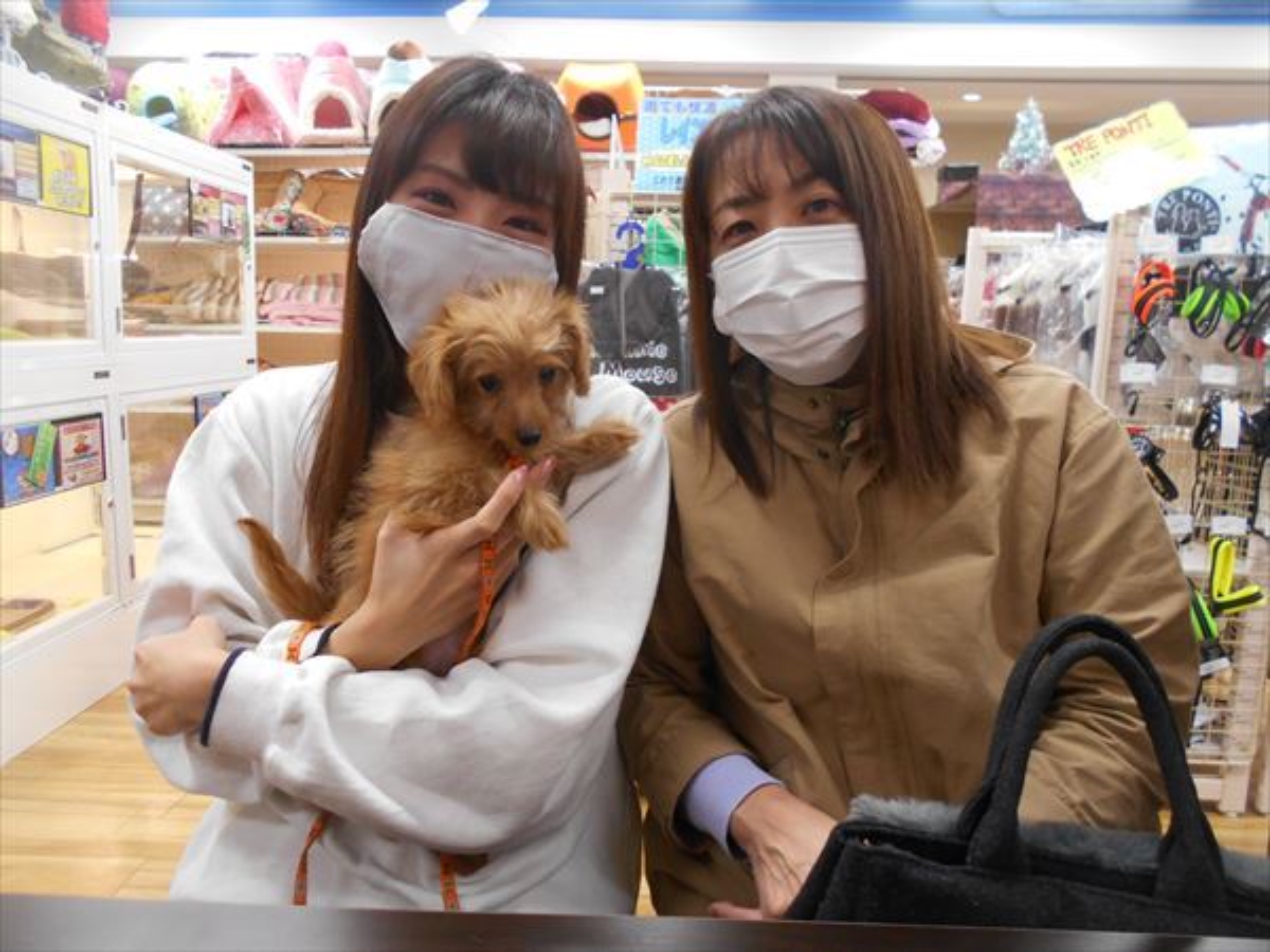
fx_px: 954
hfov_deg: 67.3
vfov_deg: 53.1
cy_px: 476
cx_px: 635
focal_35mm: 26
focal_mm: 4.6
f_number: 3.2
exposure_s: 1/30
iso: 250
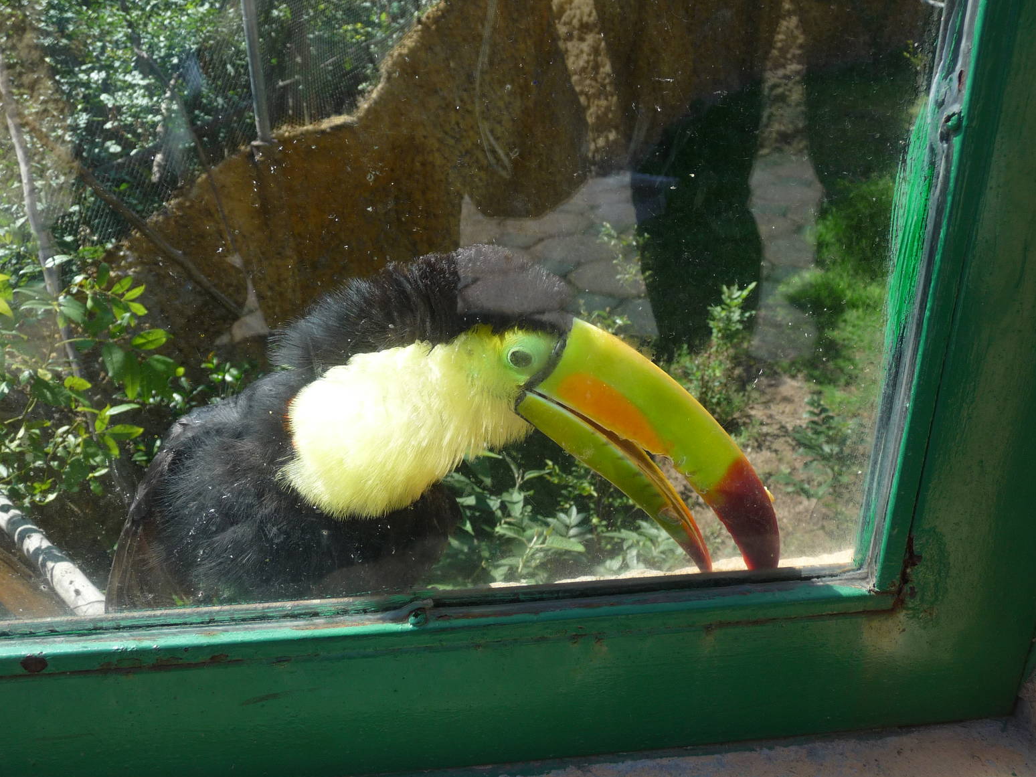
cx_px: 525
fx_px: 928
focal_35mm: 31
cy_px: 390
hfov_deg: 58.3
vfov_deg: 45.4
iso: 100
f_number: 3.4
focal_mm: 5
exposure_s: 1/320
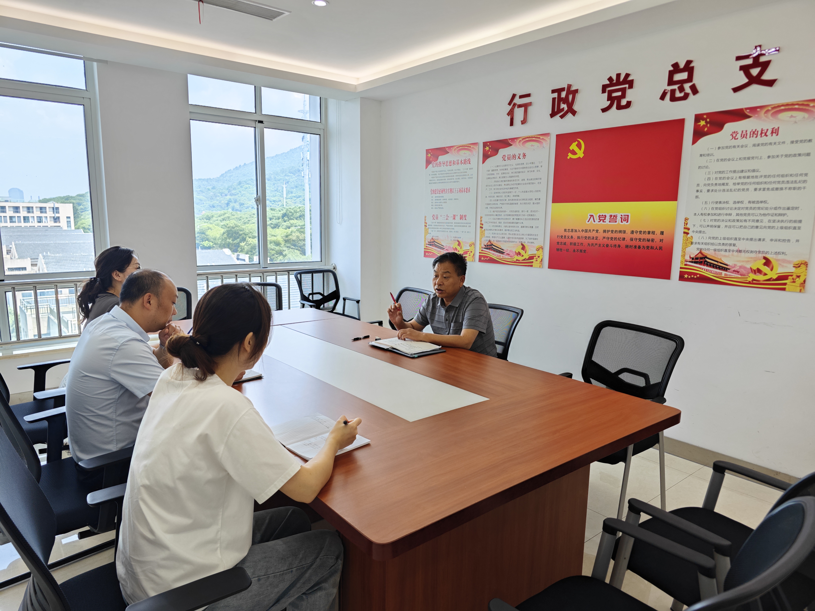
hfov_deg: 73.9
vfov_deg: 58.9
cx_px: 408
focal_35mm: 23
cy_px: 306
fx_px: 542
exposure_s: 1/100
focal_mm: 8.7
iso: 160
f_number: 1.9
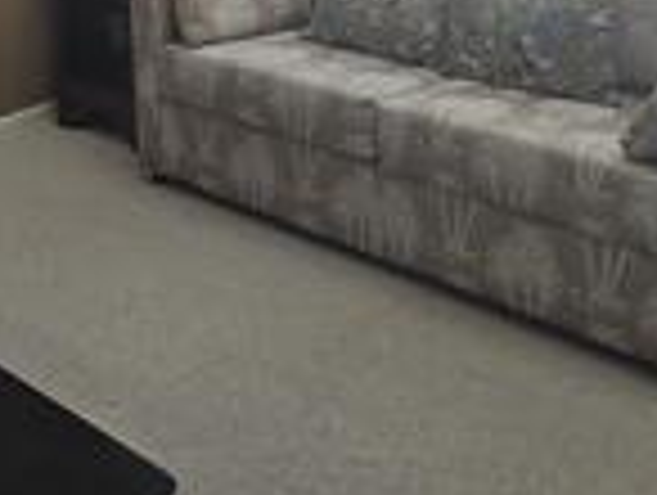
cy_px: -153
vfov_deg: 21.1
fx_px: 1198
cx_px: 166
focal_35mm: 63
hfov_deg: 30.2
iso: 100
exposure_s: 1/120
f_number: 1.7
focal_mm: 6.3
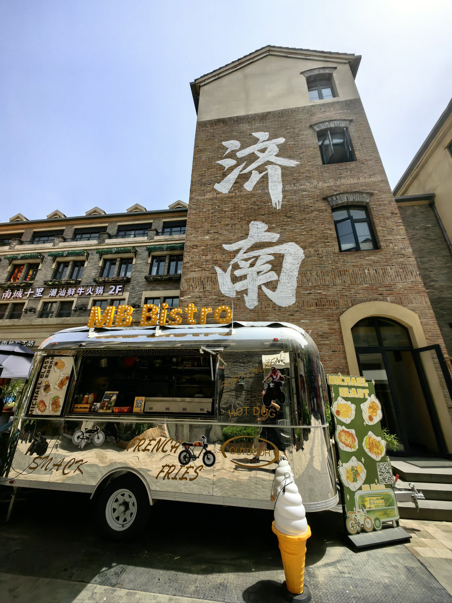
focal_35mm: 13
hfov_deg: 89.9
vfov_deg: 106.2
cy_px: 302
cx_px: 226
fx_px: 226
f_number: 2.2
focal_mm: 1.76
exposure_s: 1/3333
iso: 50
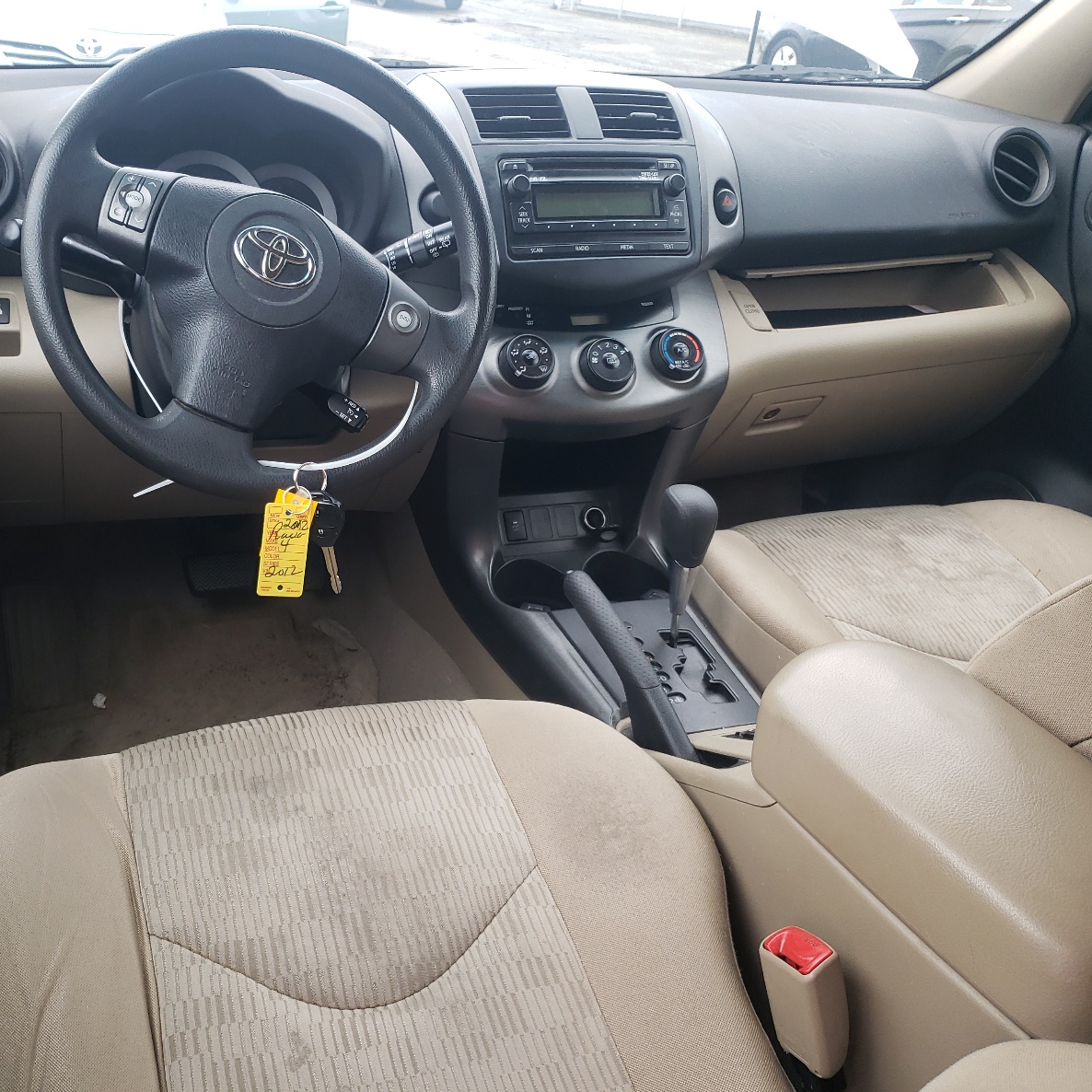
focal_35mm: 31
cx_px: 367
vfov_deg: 52.5
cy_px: 543
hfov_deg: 51.6
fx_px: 1106
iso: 68
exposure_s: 1/120
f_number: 1.5
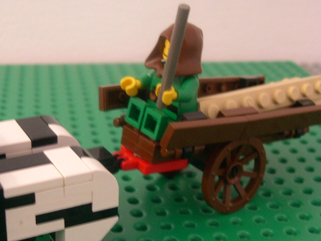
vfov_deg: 24.0
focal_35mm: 61
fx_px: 565
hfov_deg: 31.5
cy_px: 142
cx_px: 116
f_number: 2.8
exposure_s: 1/5.2
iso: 400
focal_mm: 8
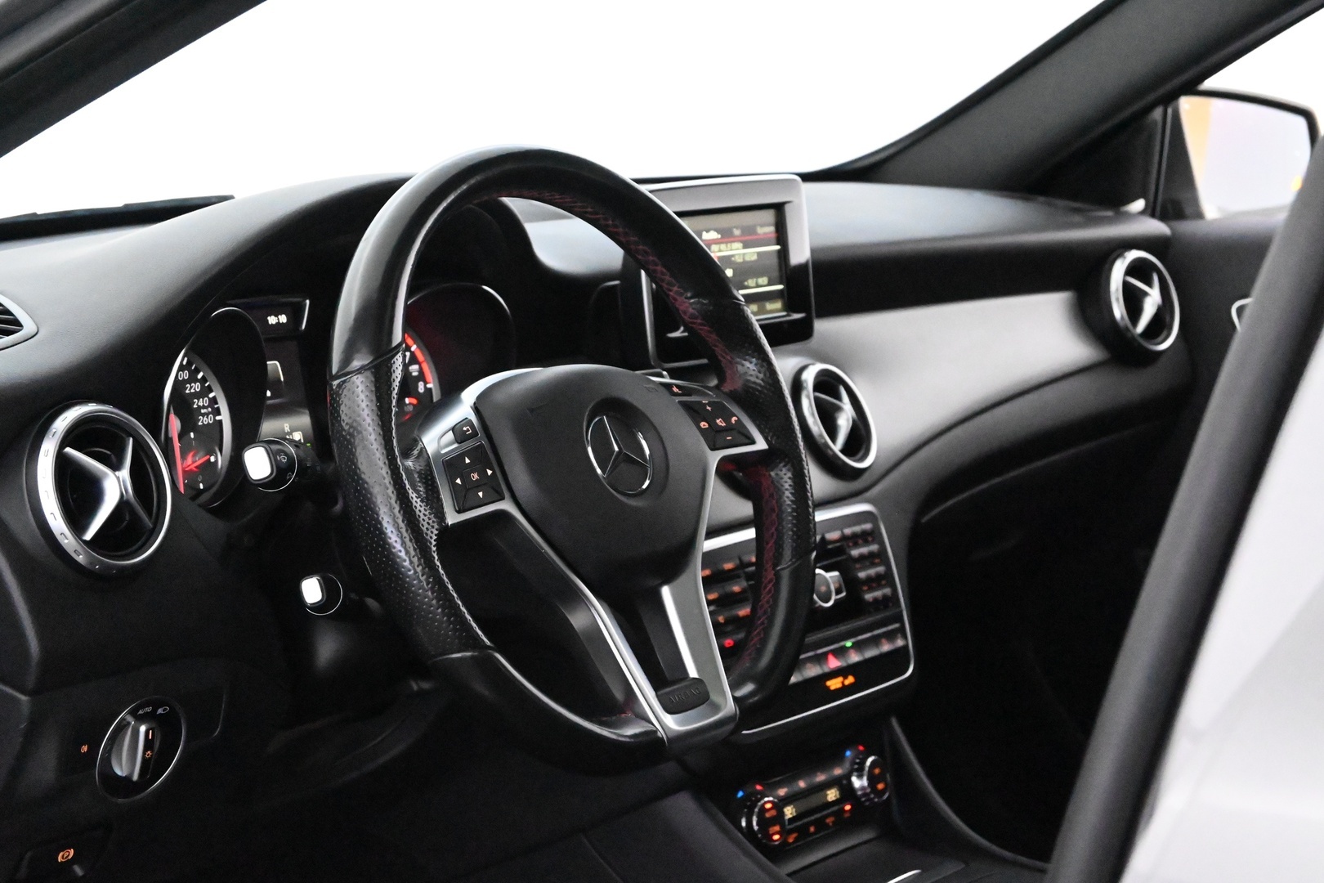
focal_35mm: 70
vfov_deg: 19.3
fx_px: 2593
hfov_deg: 28.6
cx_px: 662
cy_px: 442
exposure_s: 1/80
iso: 20000
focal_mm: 47
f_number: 6
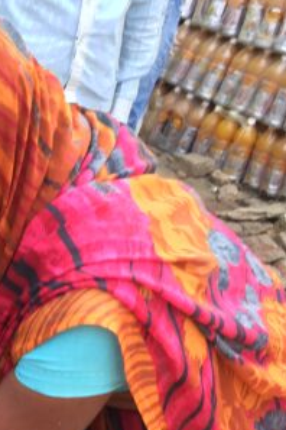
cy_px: 382
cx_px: -194
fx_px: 929
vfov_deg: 25.2
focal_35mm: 78
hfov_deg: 15.5
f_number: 2.2
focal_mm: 4.15
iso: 32
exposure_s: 1/100
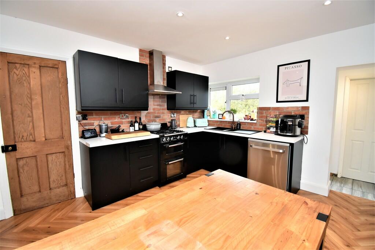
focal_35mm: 15
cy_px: 125
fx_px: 156
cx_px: 188
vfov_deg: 77.3
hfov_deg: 100.4
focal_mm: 10
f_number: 5
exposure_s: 1/100
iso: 800
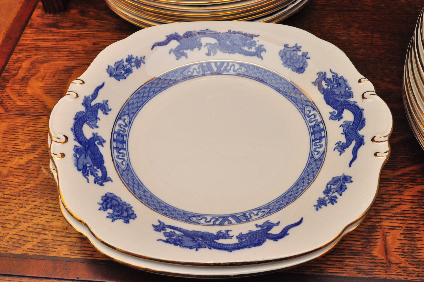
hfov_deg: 45.0
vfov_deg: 30.8
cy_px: 141
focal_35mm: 44
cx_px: 212
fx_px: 512
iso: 3200
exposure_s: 1/125
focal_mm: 29
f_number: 10
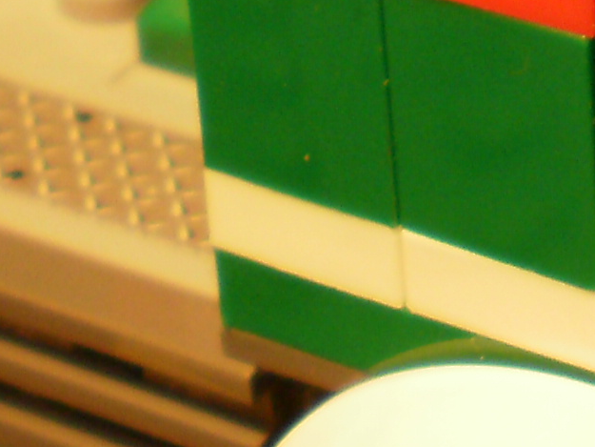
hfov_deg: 9.3
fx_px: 3610
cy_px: -190
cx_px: 628
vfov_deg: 7.0
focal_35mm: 210
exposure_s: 1/4
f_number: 3.1
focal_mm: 6.3
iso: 125
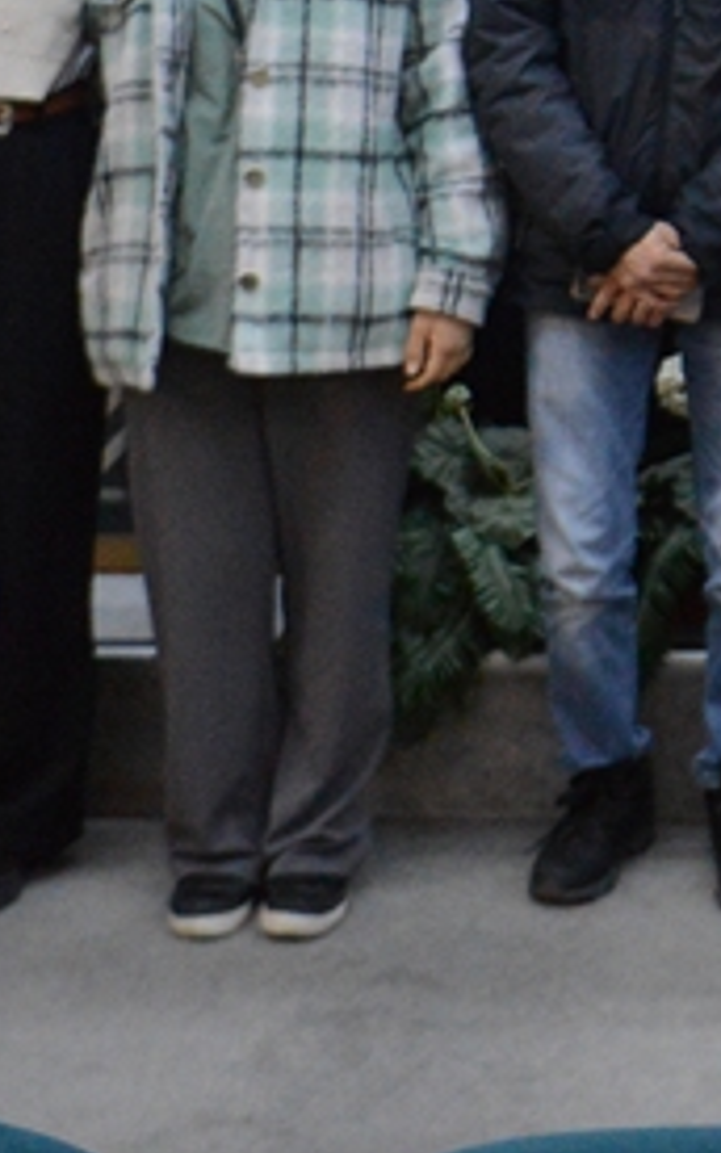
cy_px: -222
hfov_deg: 11.0
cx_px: 1132
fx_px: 3582
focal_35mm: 114
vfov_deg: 17.4
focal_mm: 30
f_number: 2.8
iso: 6400
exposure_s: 1/250
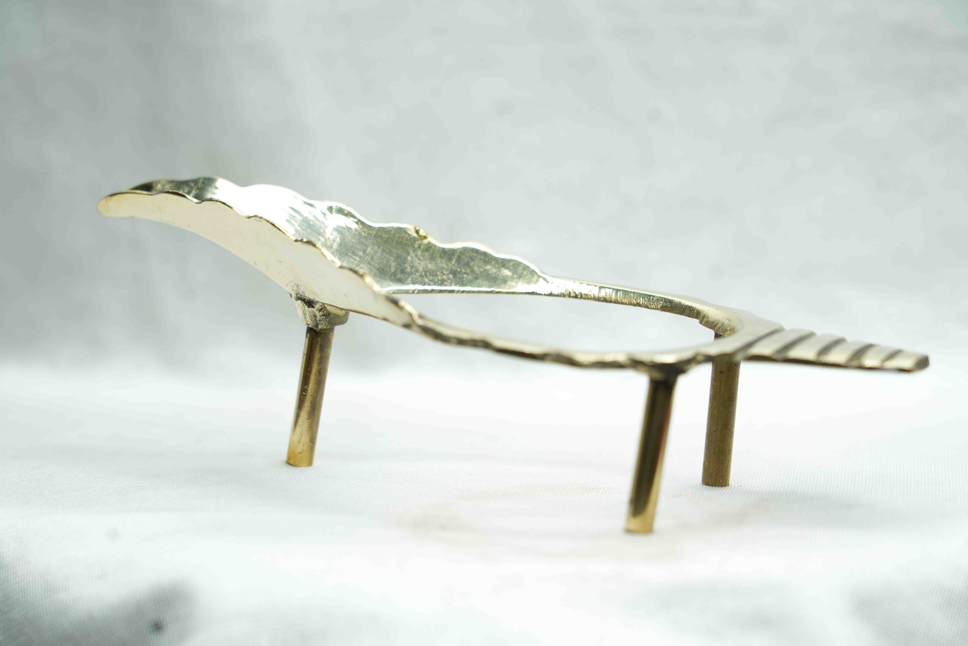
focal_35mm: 105
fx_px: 2823
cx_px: 484
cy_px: 323
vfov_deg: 13.0
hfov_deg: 19.5
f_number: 5.6
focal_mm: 105
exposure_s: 1/60
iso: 320
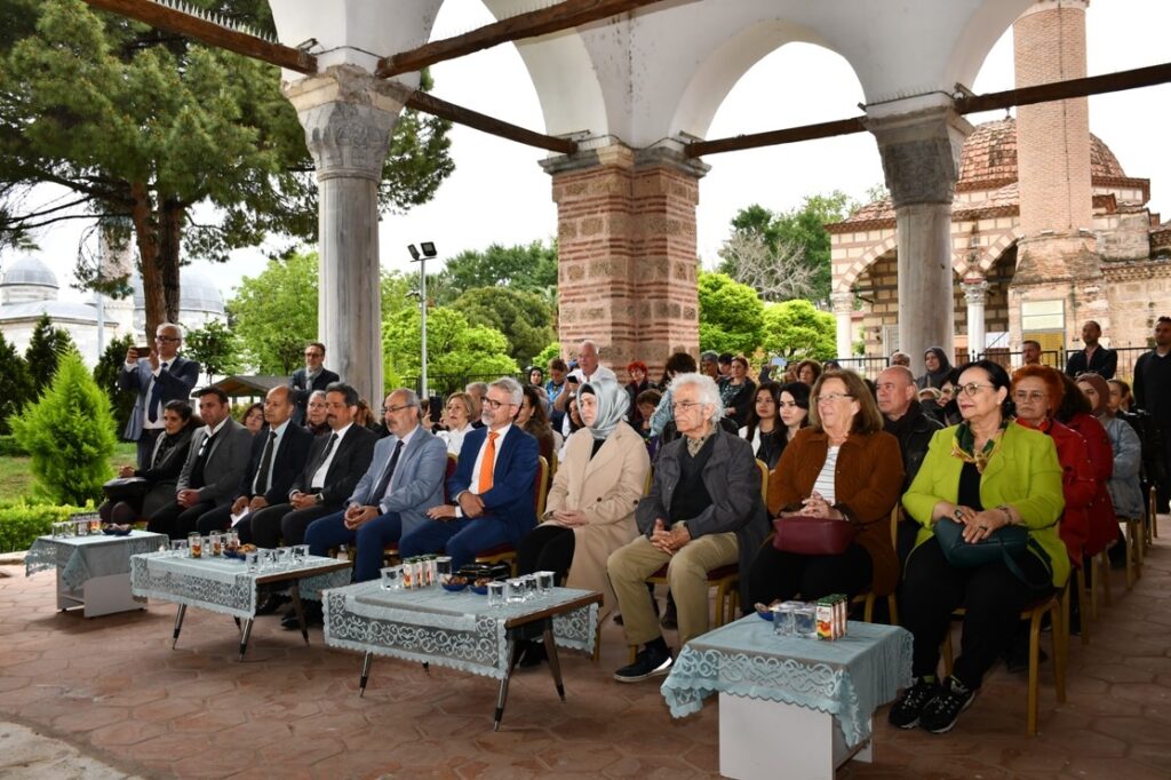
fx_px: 975
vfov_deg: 43.6
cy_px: 390
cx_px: 586
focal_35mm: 30
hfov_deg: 61.9
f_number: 6.3
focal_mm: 20
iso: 100
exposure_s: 1/160
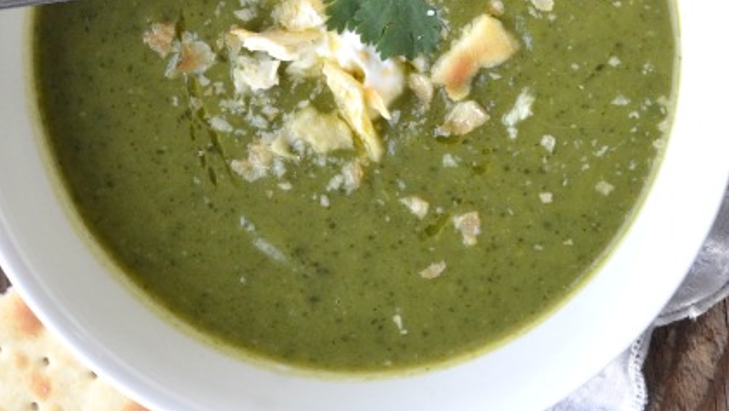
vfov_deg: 7.1
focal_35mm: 168
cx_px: 279
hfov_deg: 12.8
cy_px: -253
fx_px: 3248
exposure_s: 1/60
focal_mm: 50
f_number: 7.1
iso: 1250
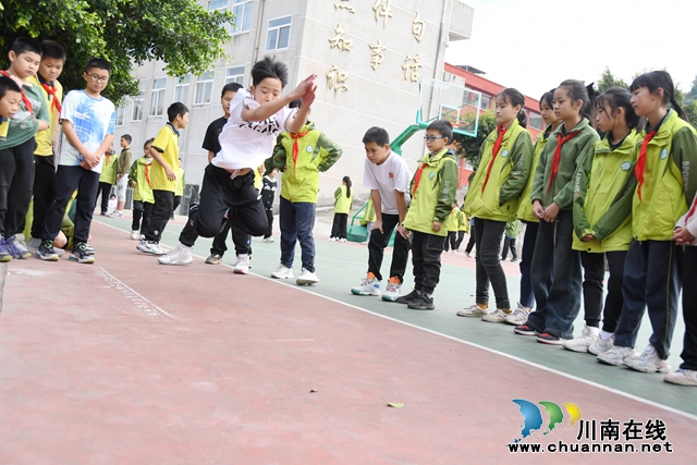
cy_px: 232
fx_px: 639
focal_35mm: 33
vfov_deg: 40.0
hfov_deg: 57.2
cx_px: 348
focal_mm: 22
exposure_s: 1/1000
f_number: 3.8
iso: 450
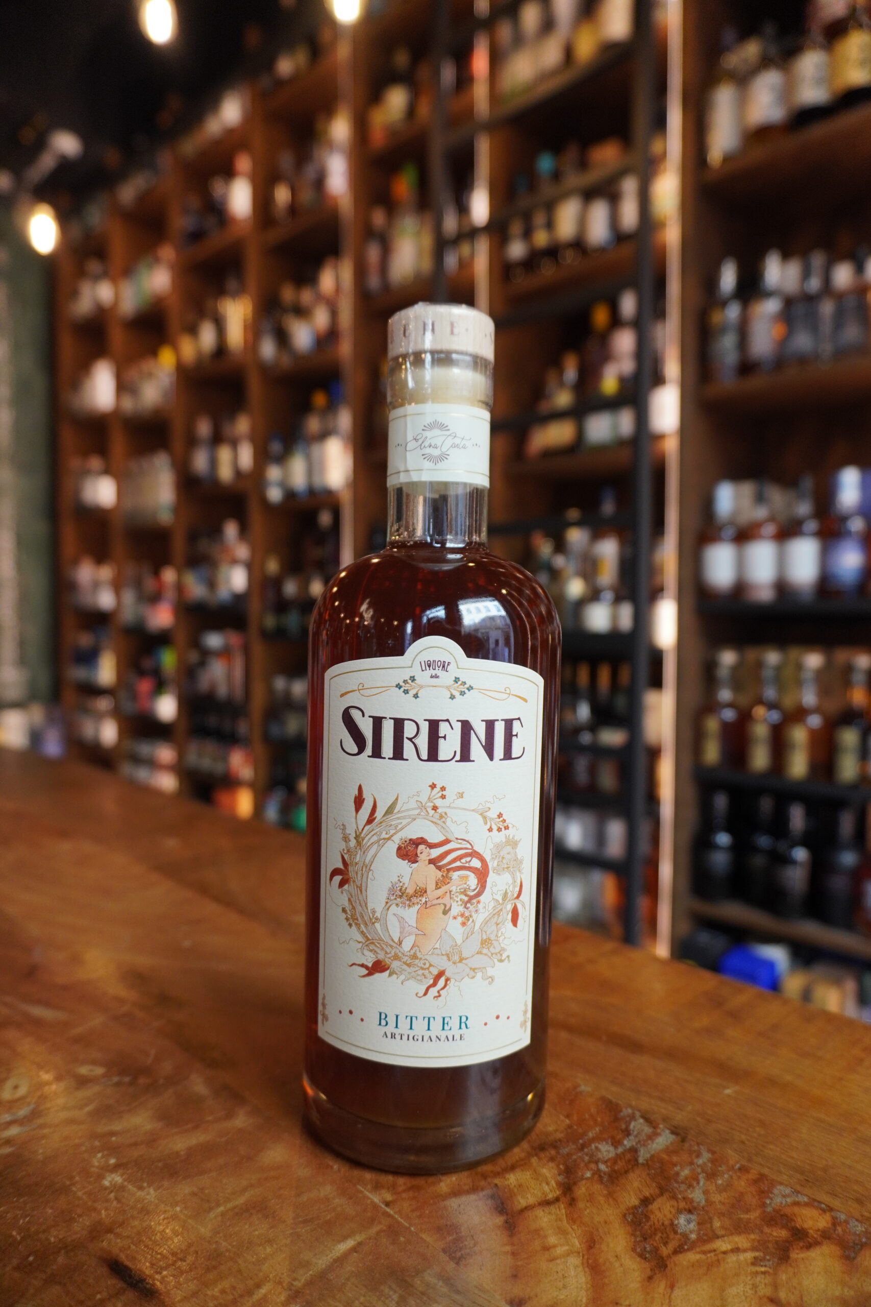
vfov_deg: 73.7
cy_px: 654
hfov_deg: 53.1
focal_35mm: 24
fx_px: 871
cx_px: 436
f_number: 4
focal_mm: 16
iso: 640
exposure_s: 1/160
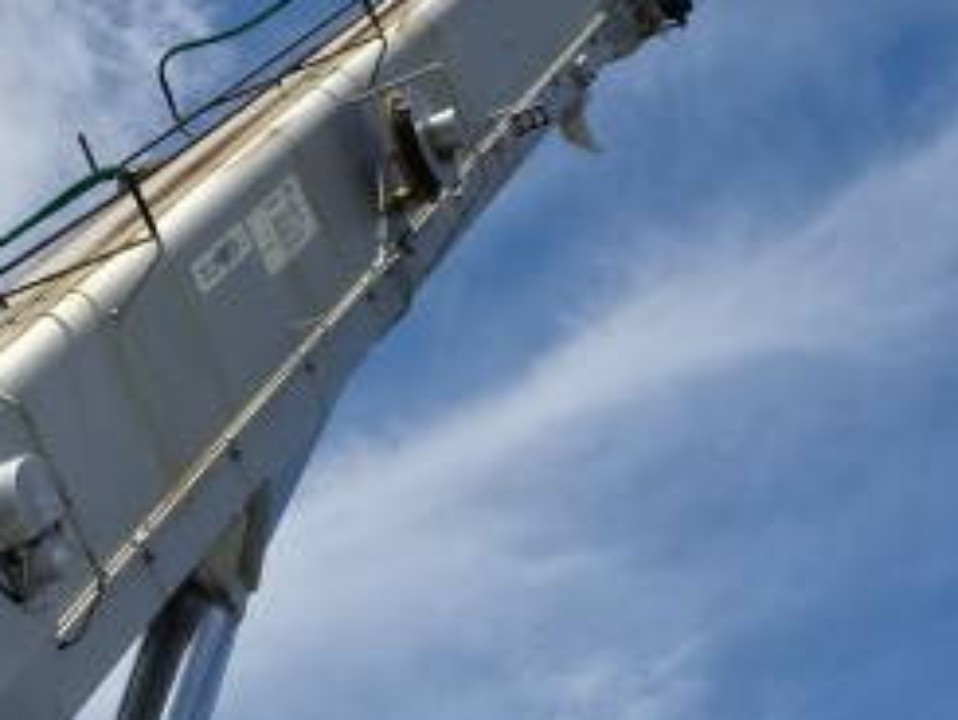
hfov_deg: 20.5
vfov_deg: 15.7
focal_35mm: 94
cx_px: 117
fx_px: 2603
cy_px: 556
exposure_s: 1/1600
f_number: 4
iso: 80
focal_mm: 6.17
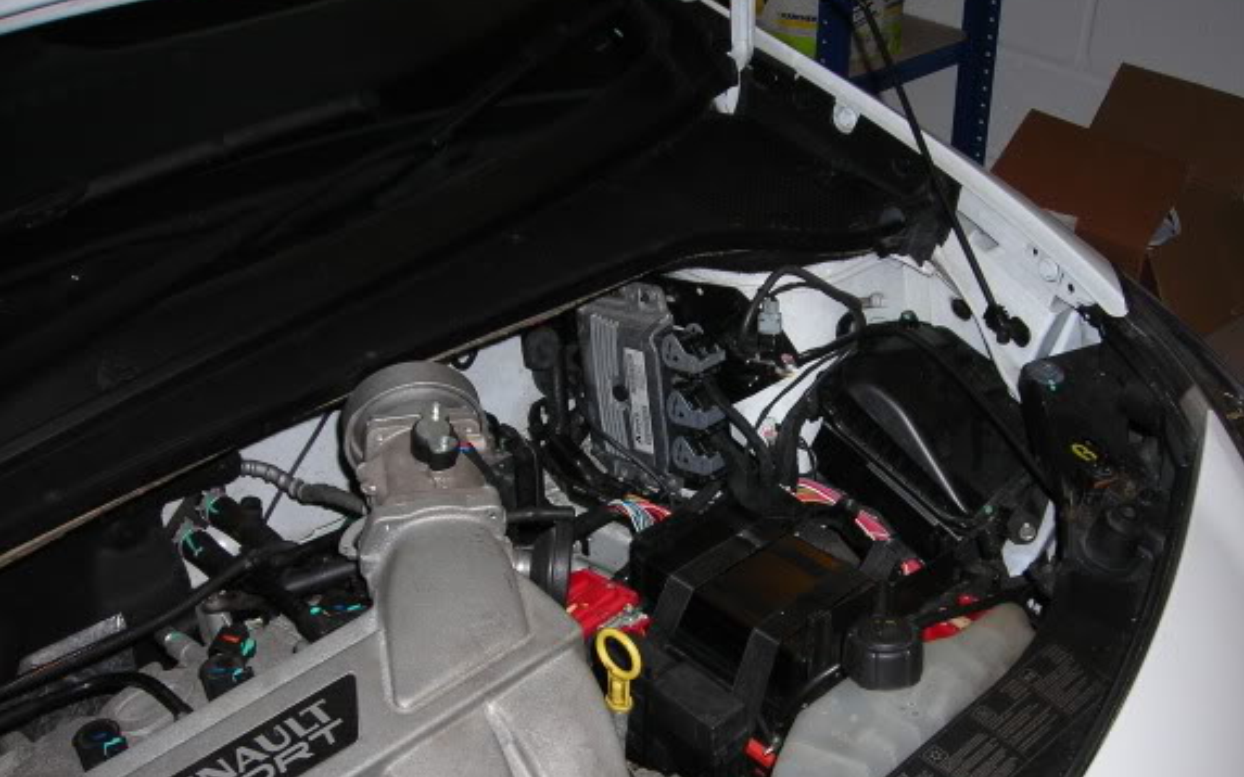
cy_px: 488
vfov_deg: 28.5
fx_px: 1525
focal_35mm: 45
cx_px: 693
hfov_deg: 44.3
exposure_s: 1/60.1
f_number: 3.2
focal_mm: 6.3
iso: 71
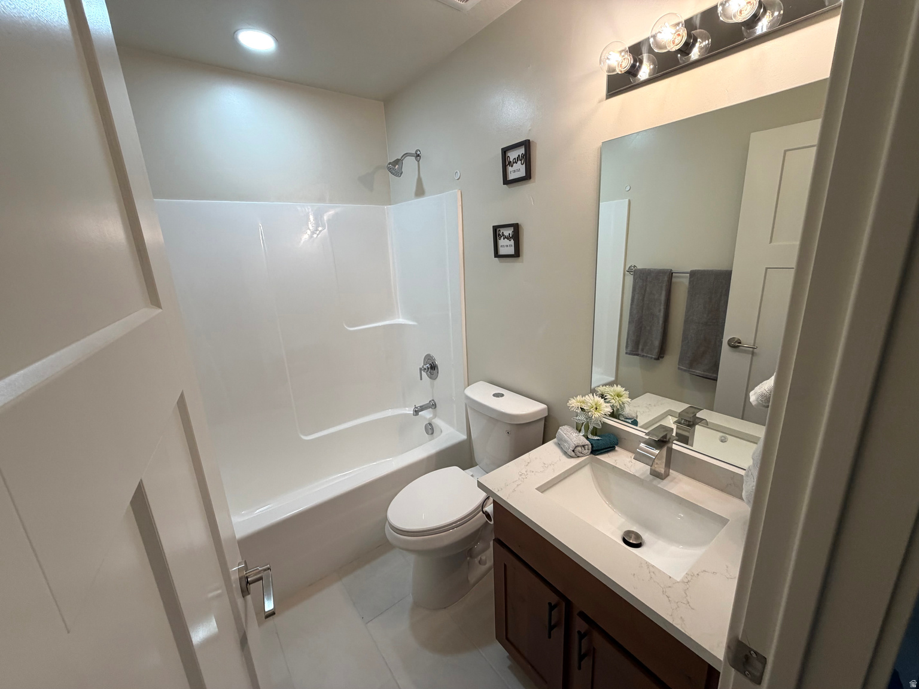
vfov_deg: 85.7
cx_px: 460
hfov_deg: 102.1
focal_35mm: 14
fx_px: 372
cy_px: 344
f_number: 2.2
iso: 160
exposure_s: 1/120
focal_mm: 2.22
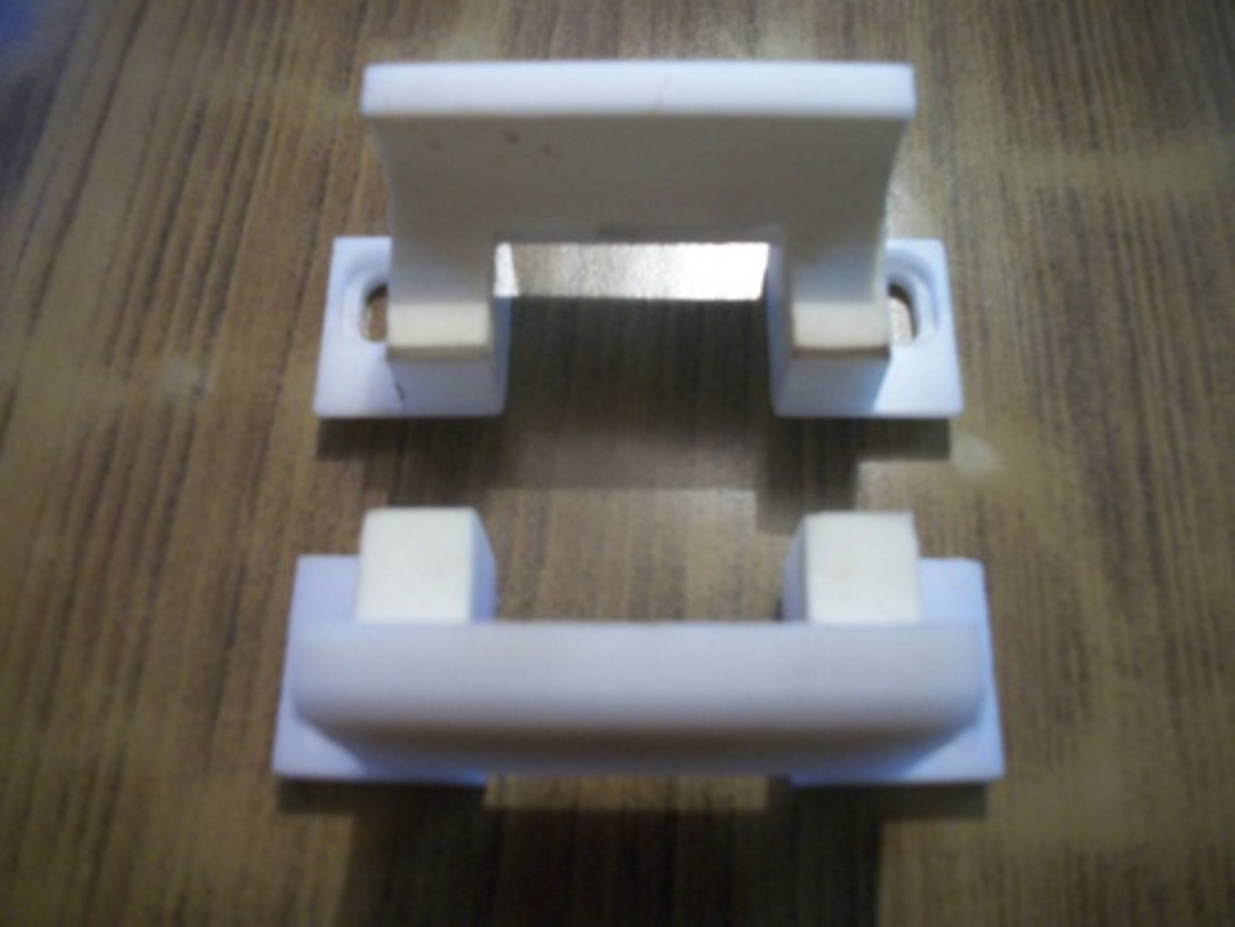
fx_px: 1142
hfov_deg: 56.8
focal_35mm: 32
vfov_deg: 44.2
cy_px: 464
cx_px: 618
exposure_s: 1/8
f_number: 2.9
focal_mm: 5.7
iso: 250
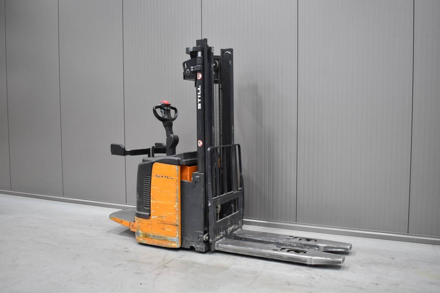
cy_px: 146
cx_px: 220
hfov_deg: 57.2
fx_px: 403
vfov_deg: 40.0
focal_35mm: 33
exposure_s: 1/50
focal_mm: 22
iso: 1250
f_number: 4.5
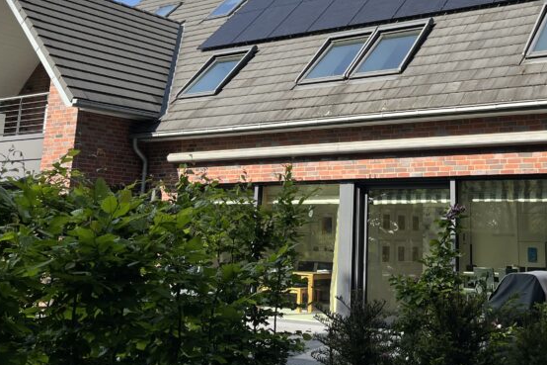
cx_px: 366
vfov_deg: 26.4
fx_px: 759
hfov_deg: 39.1
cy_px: 62
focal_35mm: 50
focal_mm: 5.1
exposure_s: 1/2358
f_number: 1.6
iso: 50
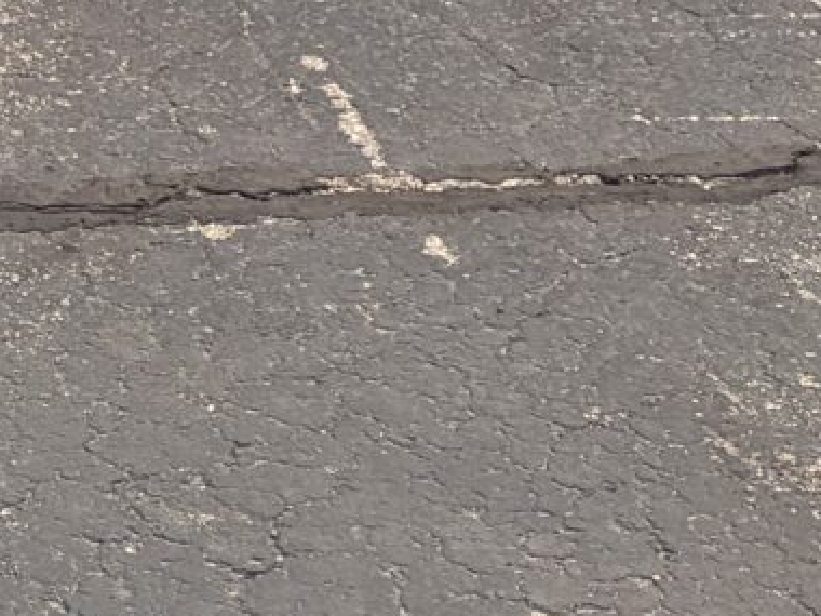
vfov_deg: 7.4
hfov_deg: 9.7
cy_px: -1323
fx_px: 4151
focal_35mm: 175
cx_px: -1283
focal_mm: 5.96
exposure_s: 1/325
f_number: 1.6
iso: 50
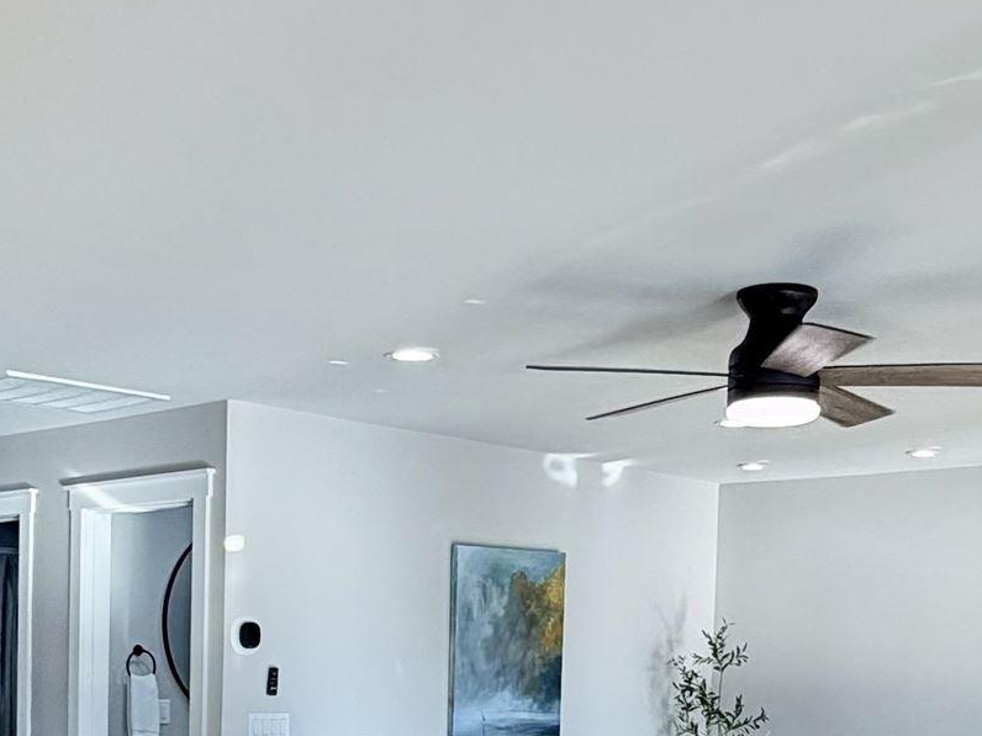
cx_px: 411
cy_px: 775
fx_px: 1532
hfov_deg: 35.5
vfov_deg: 25.4
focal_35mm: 54
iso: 40
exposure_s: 1/196
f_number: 2.2
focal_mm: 2.22
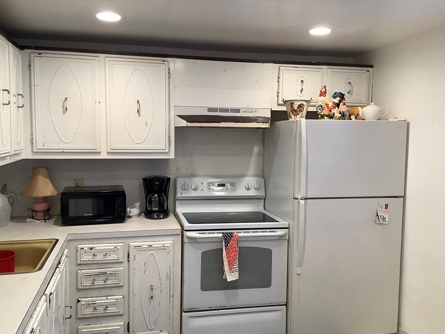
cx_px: 221
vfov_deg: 44.1
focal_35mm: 32
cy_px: 171
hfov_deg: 56.8
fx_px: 411
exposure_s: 1/60
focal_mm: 3.3
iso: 80
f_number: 2.4
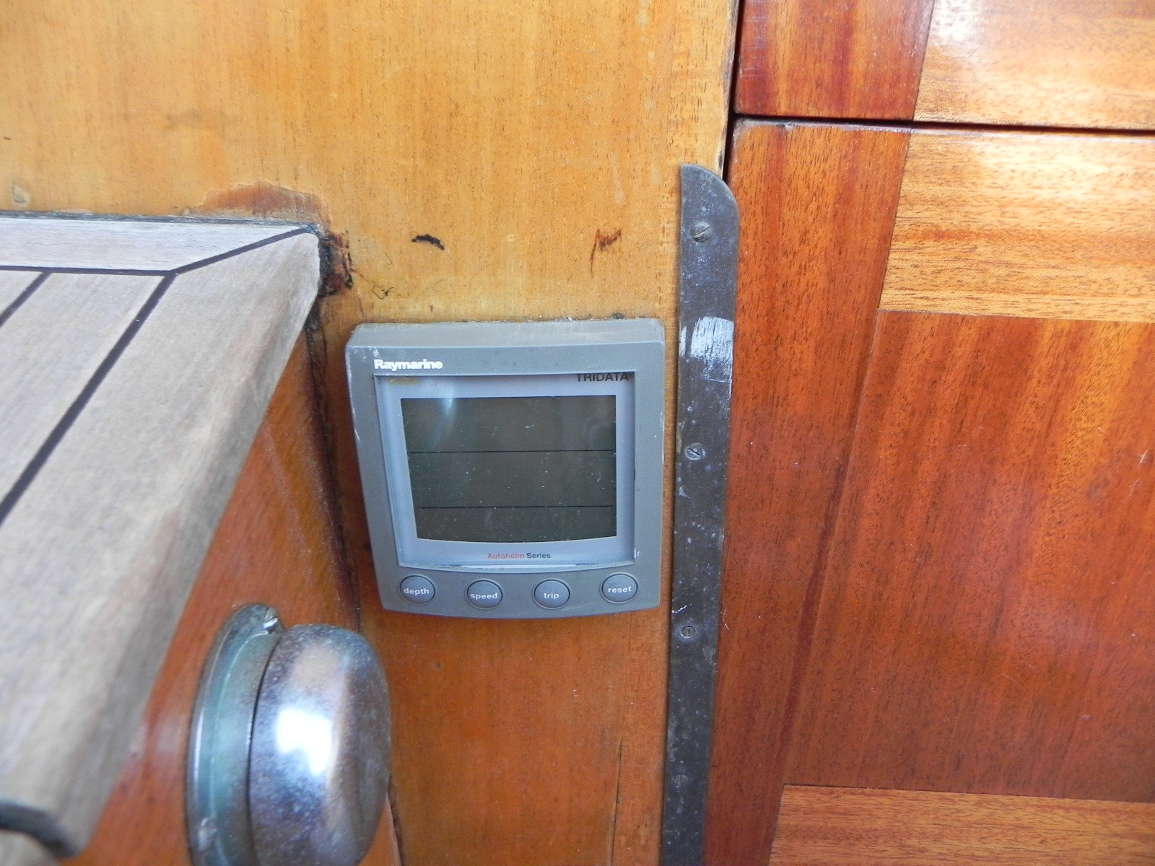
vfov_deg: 53.1
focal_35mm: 26
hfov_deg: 67.3
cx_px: 578
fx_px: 868
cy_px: 433
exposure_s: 1/44.8
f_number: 2.8
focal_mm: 4.6
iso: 160
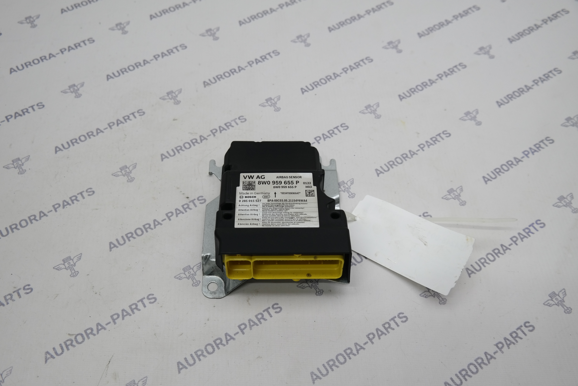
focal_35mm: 36
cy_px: 193
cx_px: 289
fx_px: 578
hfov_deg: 53.1
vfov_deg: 36.9
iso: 100
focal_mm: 24
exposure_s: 1/100
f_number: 4
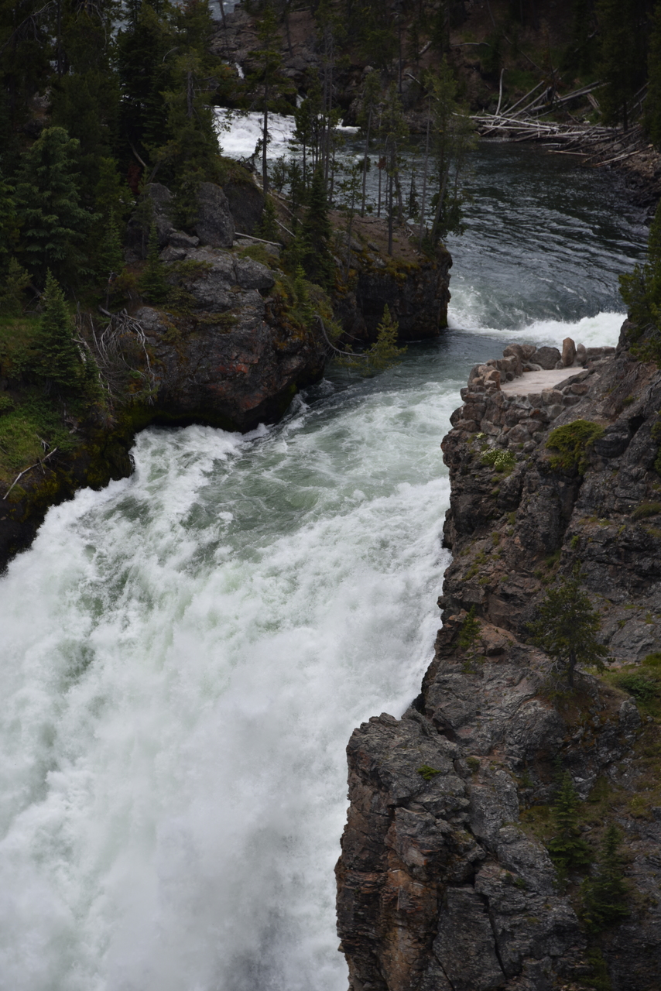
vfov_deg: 9.8
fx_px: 5780
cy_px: 496
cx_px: 330
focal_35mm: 210
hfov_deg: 6.5
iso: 100
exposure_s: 1/500
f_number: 7.1
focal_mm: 210
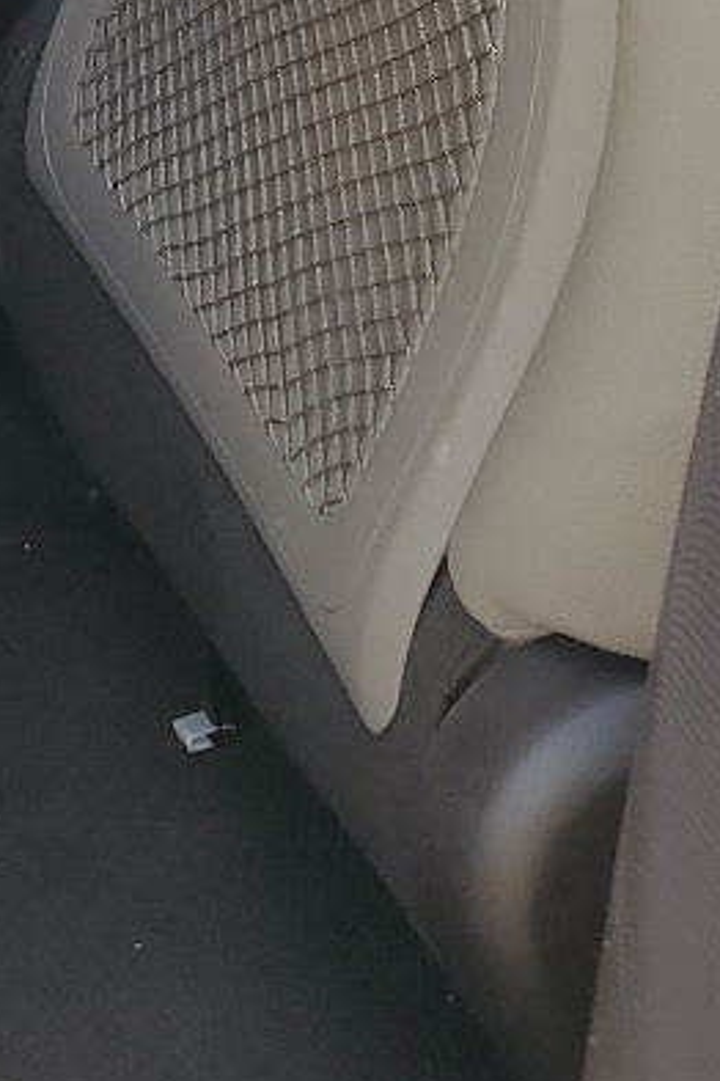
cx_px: -901
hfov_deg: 10.9
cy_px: -399
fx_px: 3300
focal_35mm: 110
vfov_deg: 17.2
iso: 50
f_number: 1.5
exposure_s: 1/588
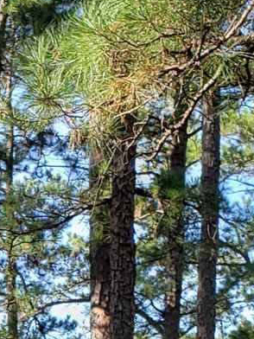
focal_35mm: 153
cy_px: 644
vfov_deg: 11.8
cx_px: -340
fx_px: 1497
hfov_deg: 8.8
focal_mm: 4.3
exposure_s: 1/270
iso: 50
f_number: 2.4
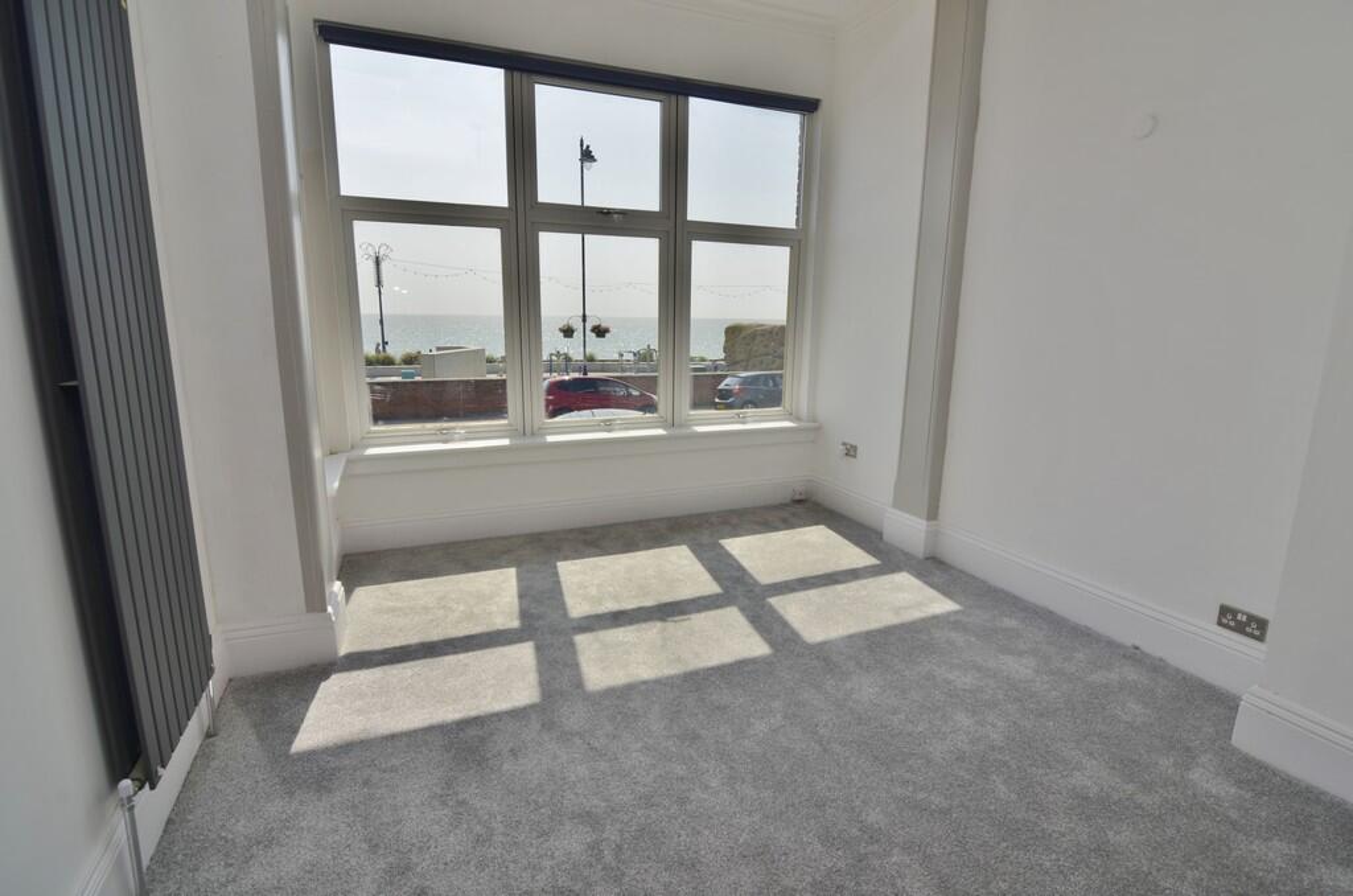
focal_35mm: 16
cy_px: 448
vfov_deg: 71.8
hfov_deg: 95.1
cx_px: 676
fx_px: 619
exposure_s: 1/200
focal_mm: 11
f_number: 9
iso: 100
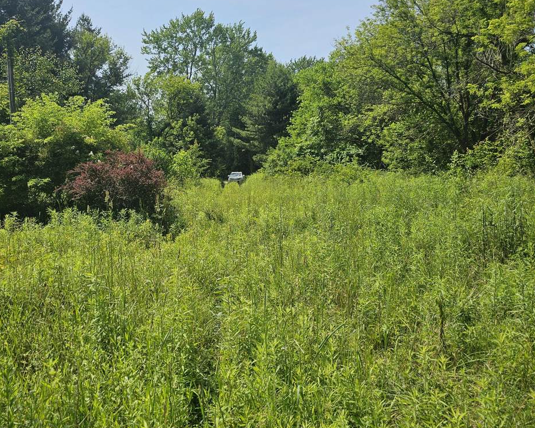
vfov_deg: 47.0
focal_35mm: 31
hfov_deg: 56.8
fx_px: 491
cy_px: 185
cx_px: 220
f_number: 1.7
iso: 10
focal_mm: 6.3
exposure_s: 1/897
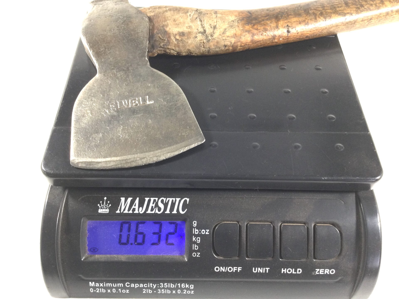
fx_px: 357
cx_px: 200
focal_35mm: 31
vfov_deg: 45.4
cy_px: 150
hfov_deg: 58.4
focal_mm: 3.3
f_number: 2.4
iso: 64
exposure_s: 1/33
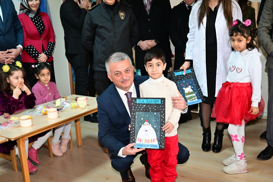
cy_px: 91
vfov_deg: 29.3
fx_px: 349
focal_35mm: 46
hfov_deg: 42.7
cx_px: 136
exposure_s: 1/60
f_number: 8
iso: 4500
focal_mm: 46
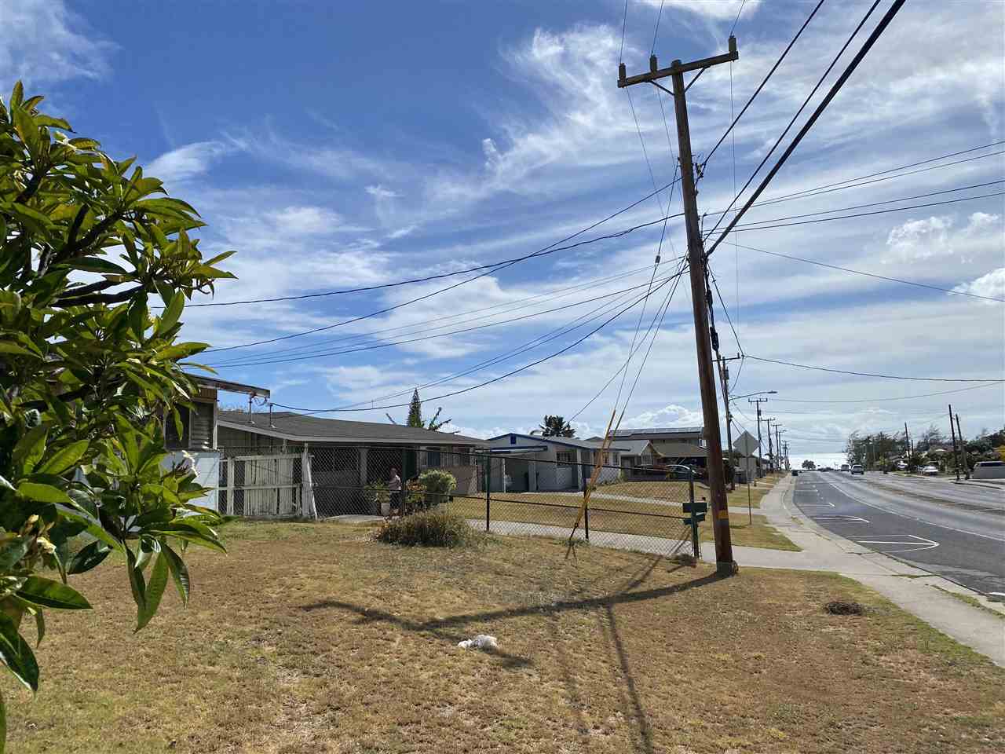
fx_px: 755
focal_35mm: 26
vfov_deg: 53.1
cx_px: 502
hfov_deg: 67.3
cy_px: 377
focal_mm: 4.25
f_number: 1.8
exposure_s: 1/7692
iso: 32
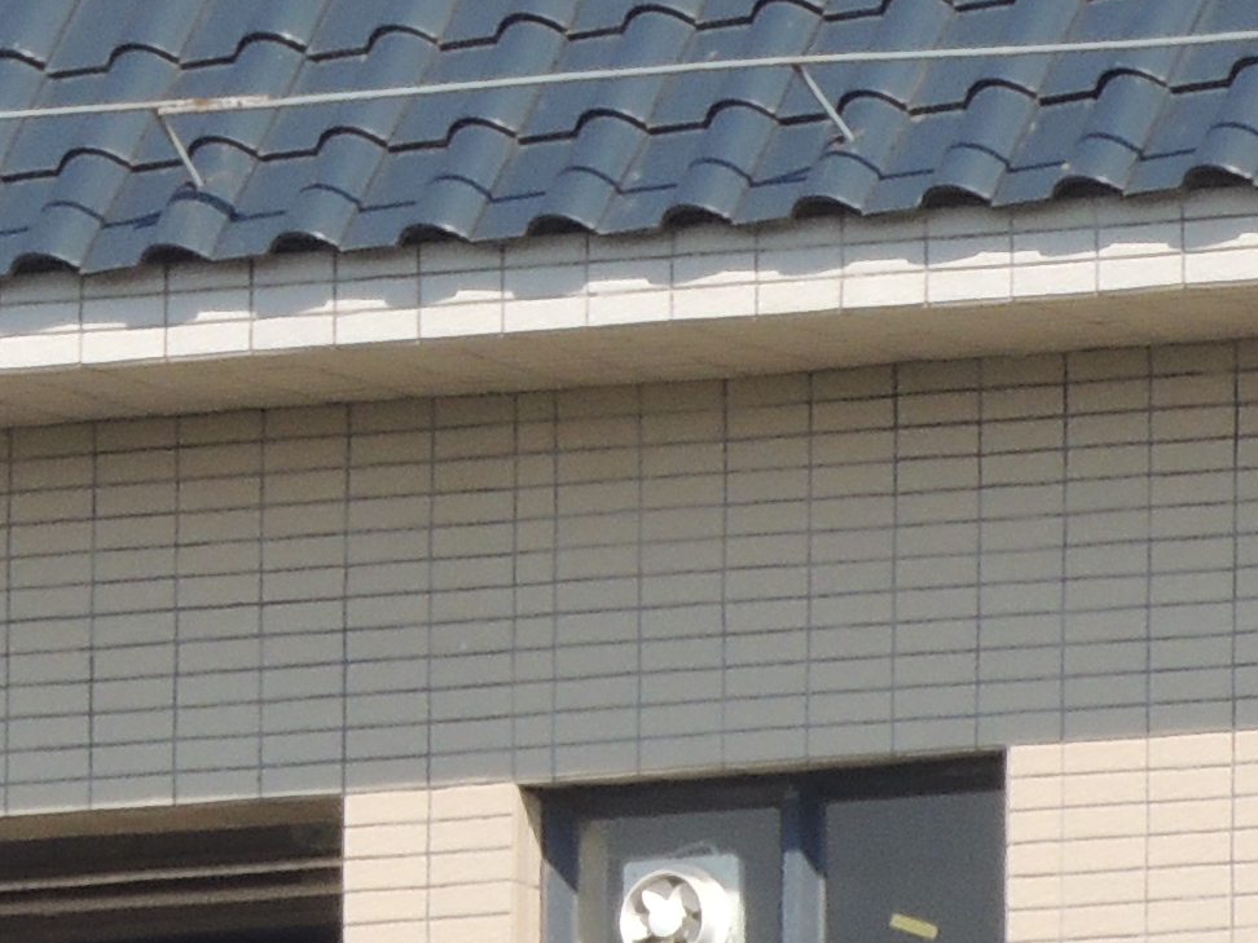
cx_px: -518
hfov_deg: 1.0
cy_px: -259
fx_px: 74973
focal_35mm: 2063
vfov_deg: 0.7
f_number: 4.9
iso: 160
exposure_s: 1/800
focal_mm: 77.5
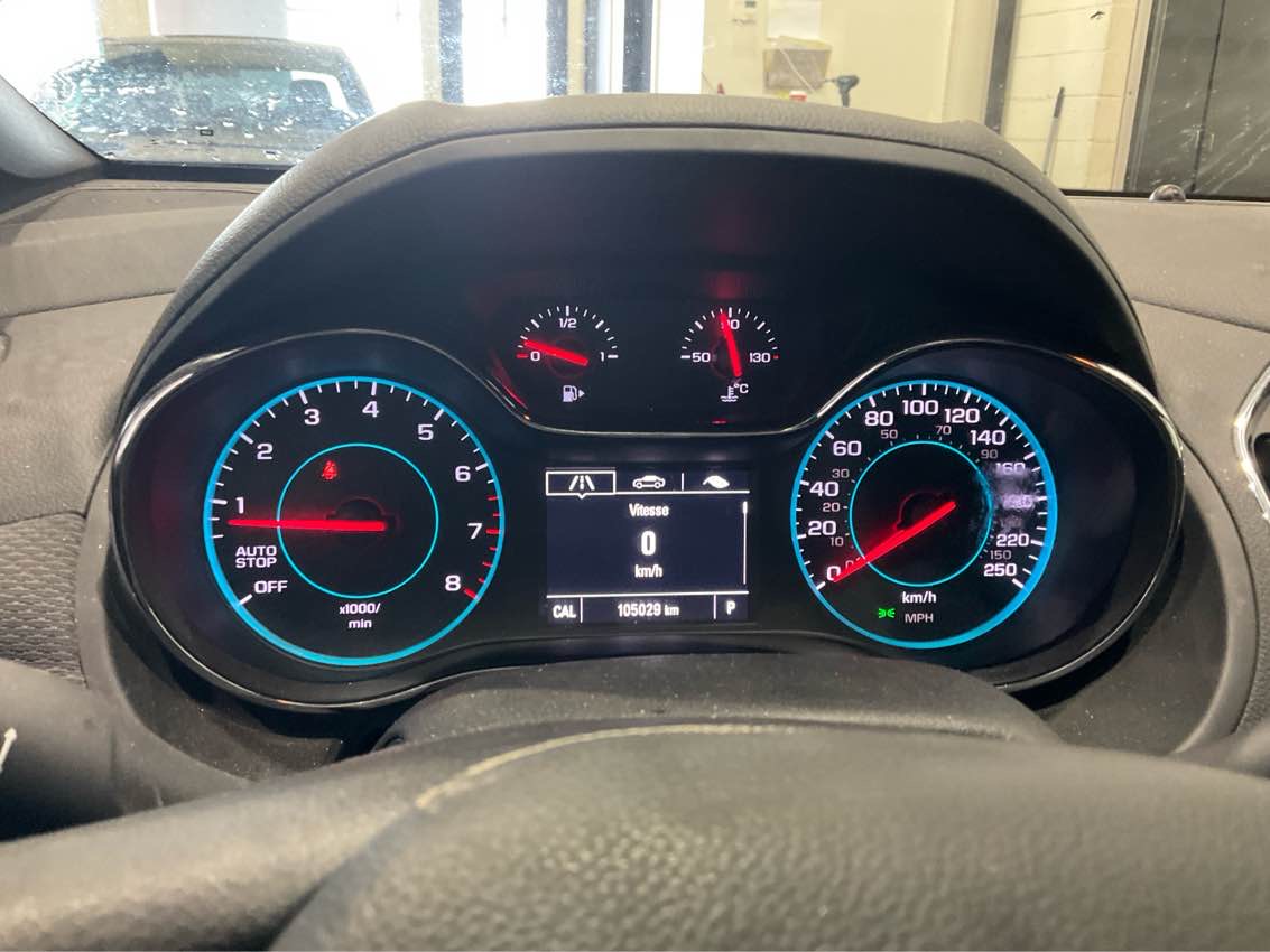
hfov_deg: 61.7
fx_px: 1064
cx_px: 635
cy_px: 476
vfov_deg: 48.2
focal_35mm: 29
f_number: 1.8
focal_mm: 3
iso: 250
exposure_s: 1/50
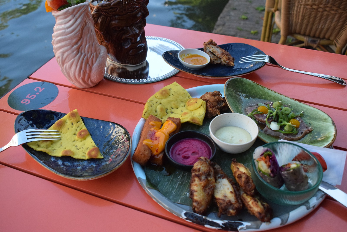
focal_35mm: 36
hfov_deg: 53.1
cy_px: 116
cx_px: 174
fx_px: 347
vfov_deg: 36.9
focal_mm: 24
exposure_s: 1/1600
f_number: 5.6
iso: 3200
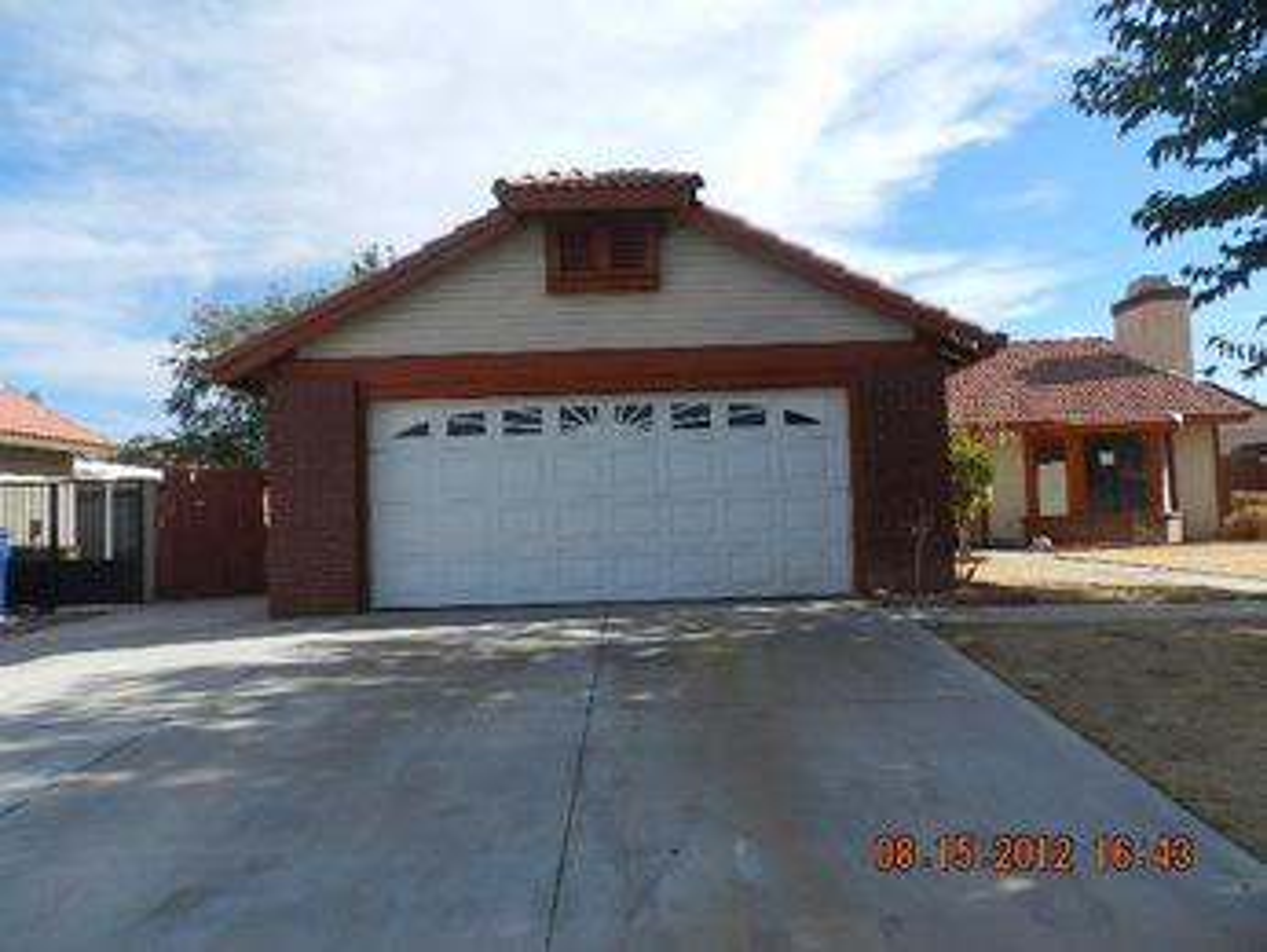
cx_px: 634
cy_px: 476
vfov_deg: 58.9
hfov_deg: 73.9
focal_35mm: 23
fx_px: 842
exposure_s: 1/1500
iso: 160
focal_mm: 4
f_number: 3.4
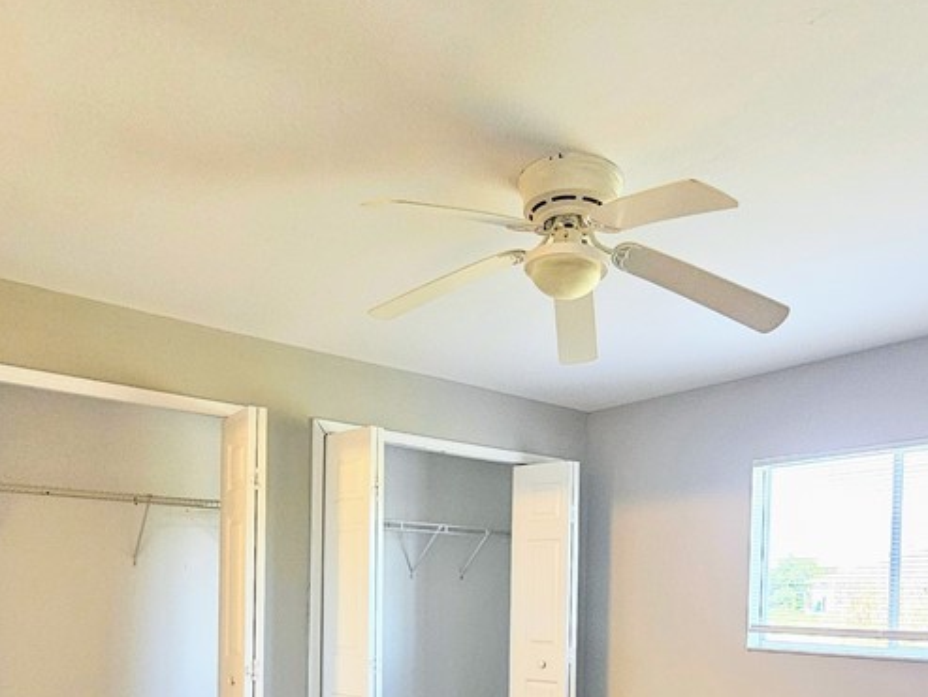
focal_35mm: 27
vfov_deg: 47.4
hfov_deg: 65.2
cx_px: 497
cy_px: 595
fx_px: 724
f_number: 2.2
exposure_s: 1/60
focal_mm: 2.2
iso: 320
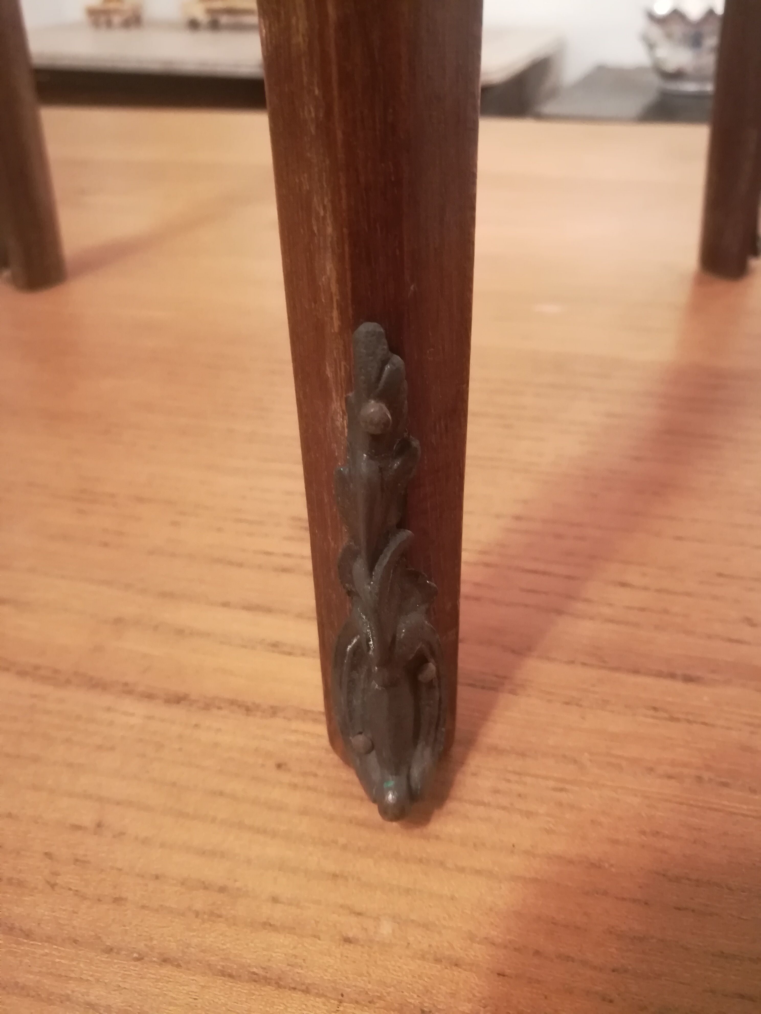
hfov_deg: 53.1
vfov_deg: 67.3
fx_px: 762
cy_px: 507
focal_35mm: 26
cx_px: 380
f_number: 2.2
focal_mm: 3.83
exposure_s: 1/14.3
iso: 640
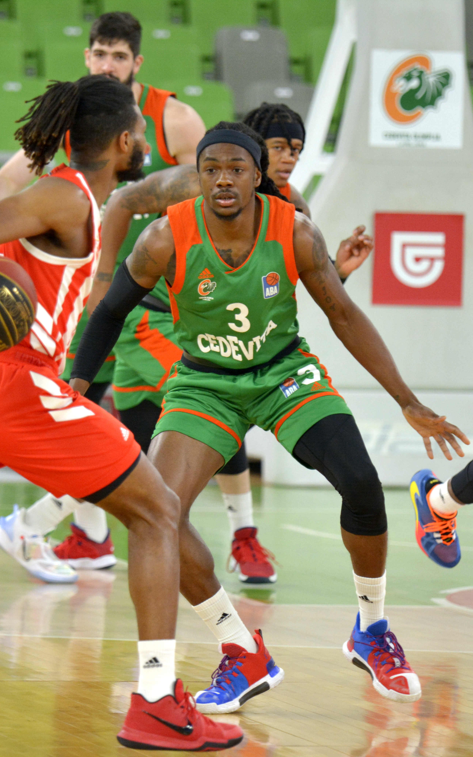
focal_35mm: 235
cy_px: 380
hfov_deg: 5.6
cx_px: 128
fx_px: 4847
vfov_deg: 8.9
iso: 640
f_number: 2.8
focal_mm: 102
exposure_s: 1/1000
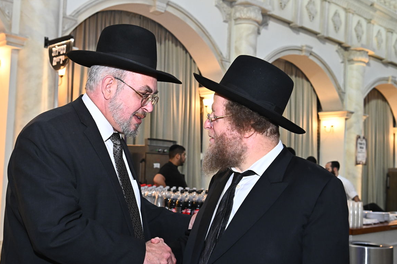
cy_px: 148
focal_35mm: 46
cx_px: 193
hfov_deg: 42.8
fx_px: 507
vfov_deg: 29.2
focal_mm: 38
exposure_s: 1/200
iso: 3200
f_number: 5
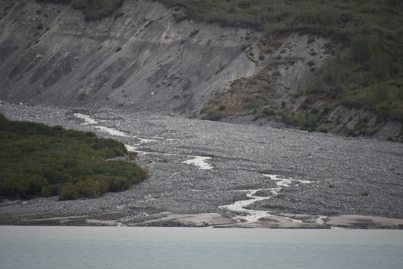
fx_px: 3359
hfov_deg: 6.9
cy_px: 134
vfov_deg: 4.6
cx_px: 202
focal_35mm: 300
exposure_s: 1/640
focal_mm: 300
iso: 560
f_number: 5.6
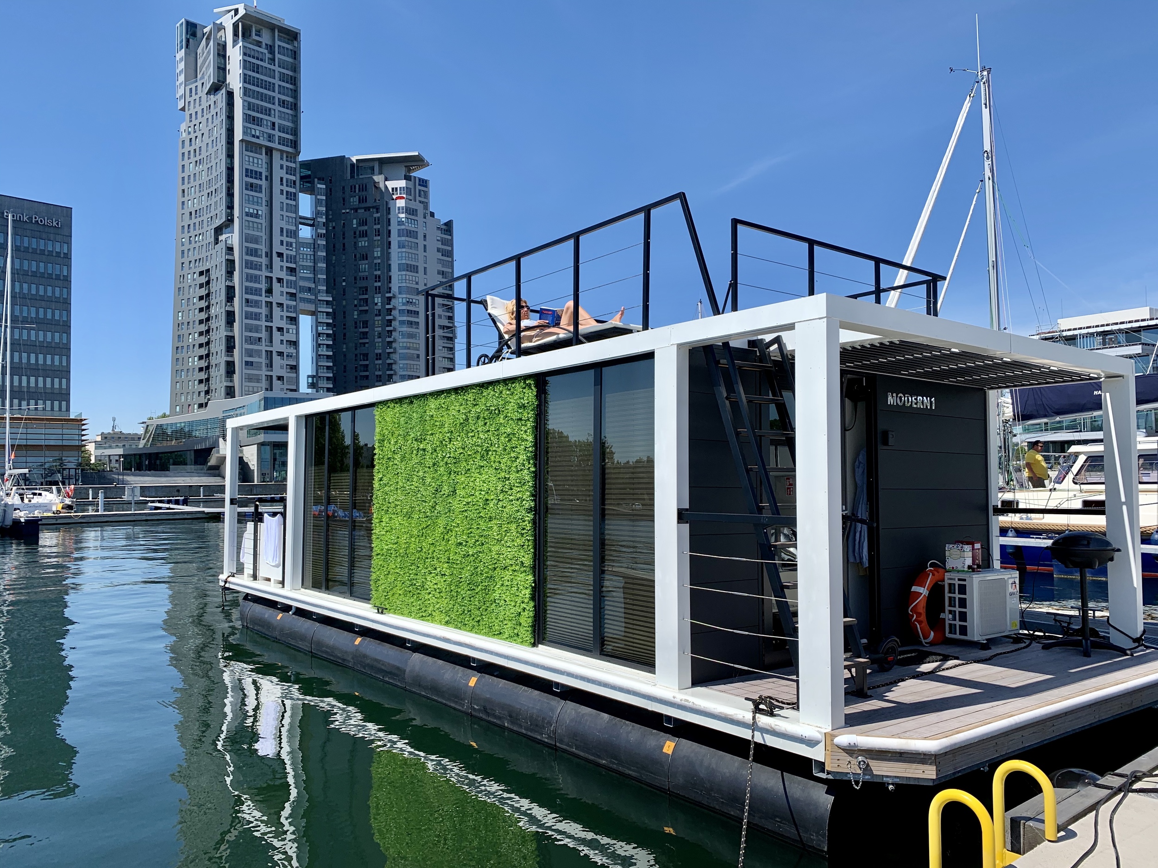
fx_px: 870
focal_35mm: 26
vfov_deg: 53.1
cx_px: 579
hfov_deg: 67.3
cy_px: 434
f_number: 1.8
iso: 25
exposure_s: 1/2208
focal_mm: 4.25
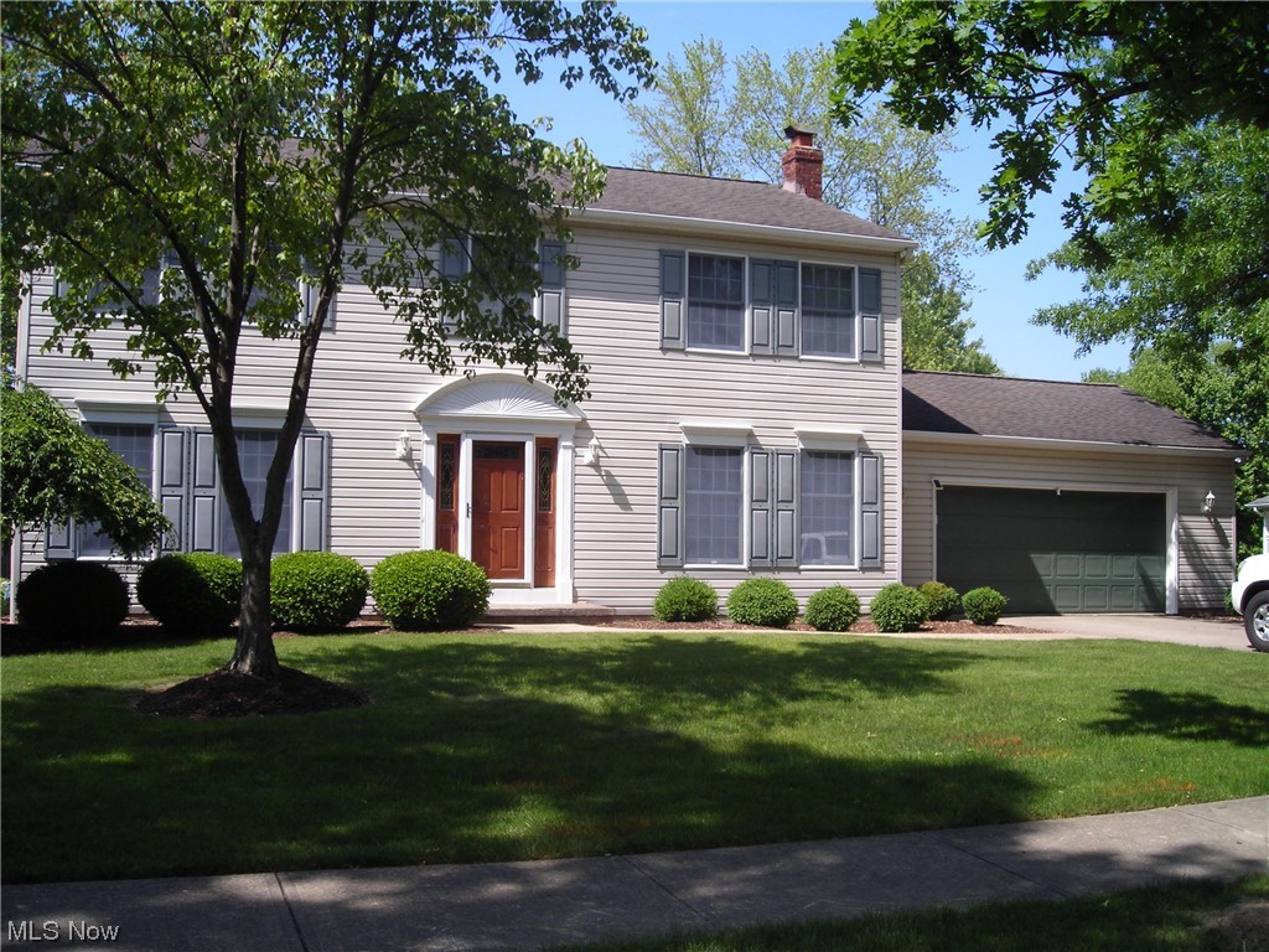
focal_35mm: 38
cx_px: 634
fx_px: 1393
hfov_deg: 49.0
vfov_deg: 37.7
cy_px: 476
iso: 50
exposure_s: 1/140
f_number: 6.4
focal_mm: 6.3
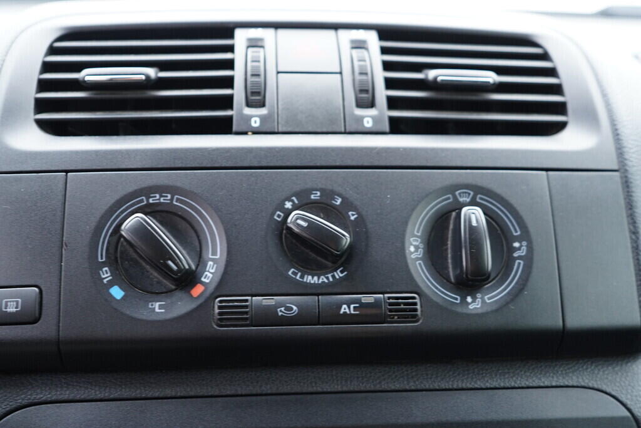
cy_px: 214
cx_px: 320
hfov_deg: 53.1
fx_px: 641
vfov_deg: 36.9
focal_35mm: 36
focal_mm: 24
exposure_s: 1/40
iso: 500
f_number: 2.8
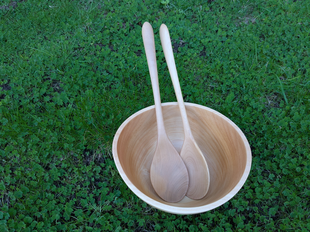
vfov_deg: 51.4
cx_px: 155
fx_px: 242
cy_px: 116
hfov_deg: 65.3
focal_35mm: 27
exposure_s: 1/120
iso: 81
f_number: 1.73
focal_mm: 4.38
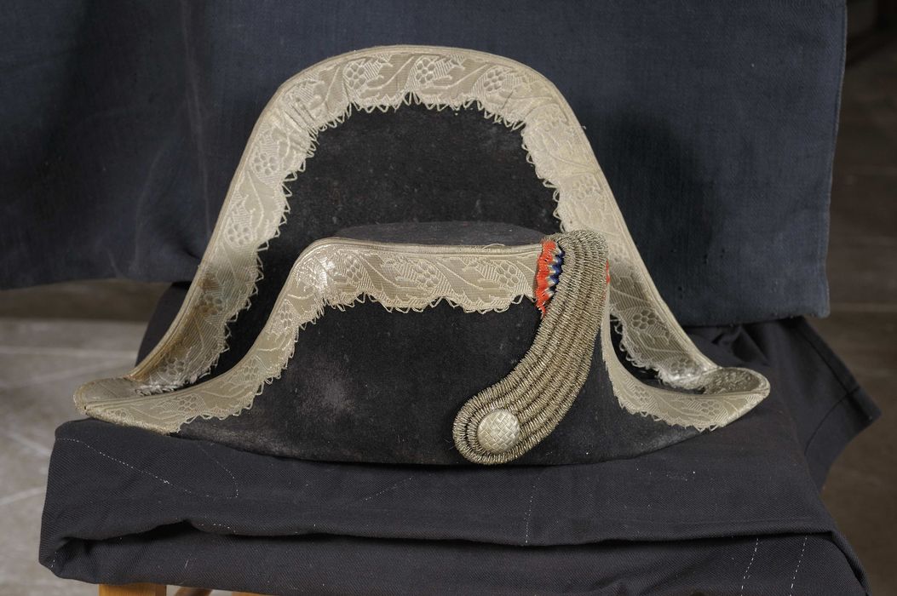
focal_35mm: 90
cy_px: 298
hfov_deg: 22.6
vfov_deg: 15.2
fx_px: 2240
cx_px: 448
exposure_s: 1/100
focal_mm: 60
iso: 200
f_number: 8
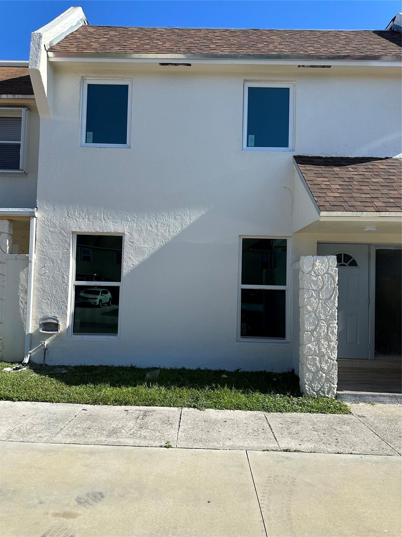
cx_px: 201
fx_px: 372
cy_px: 268
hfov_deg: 56.8
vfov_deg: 71.6
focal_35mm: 24
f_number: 1.78
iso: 80
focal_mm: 6.86
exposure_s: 1/4348
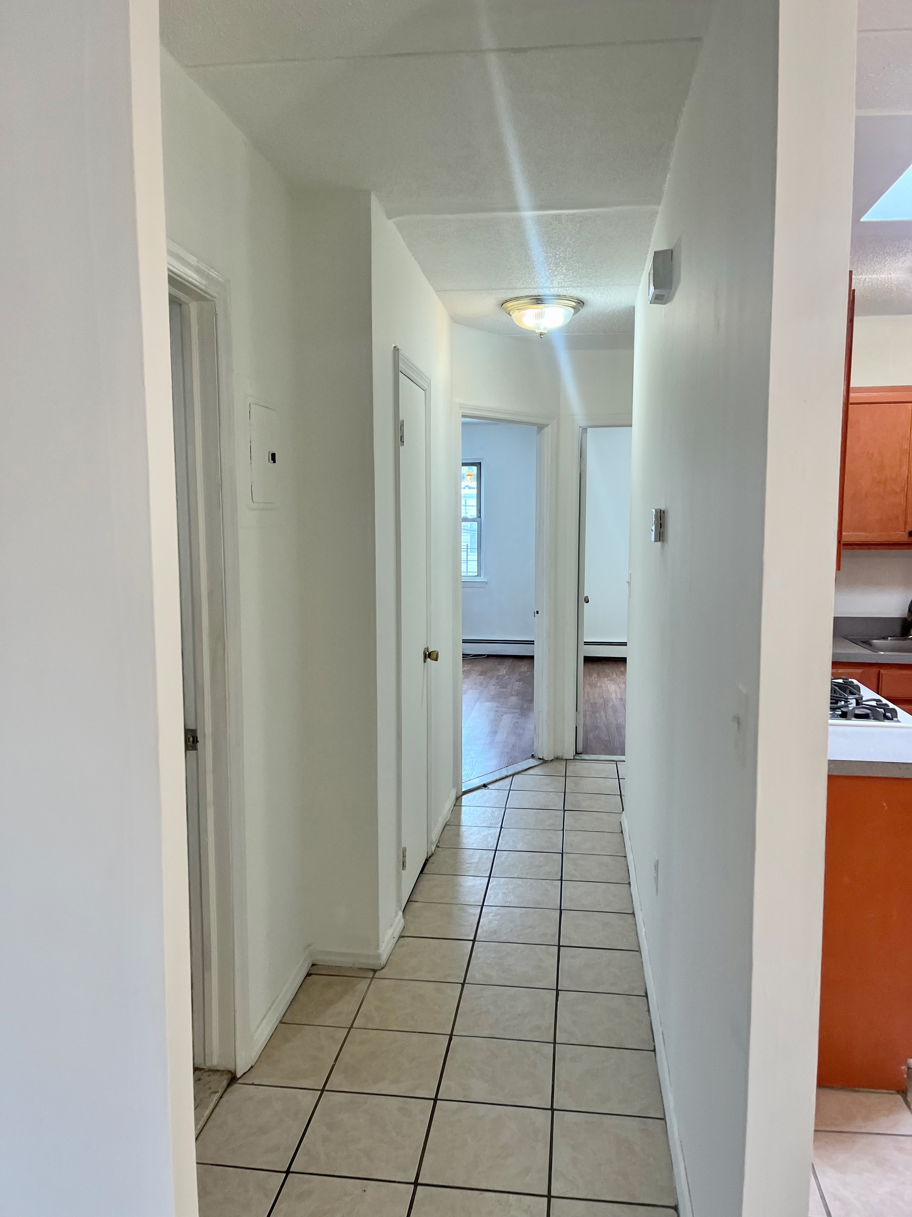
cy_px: 608
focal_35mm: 26
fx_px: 913
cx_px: 456
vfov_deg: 67.3
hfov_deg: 53.1
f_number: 1.6
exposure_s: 1/120
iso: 100
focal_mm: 5.1
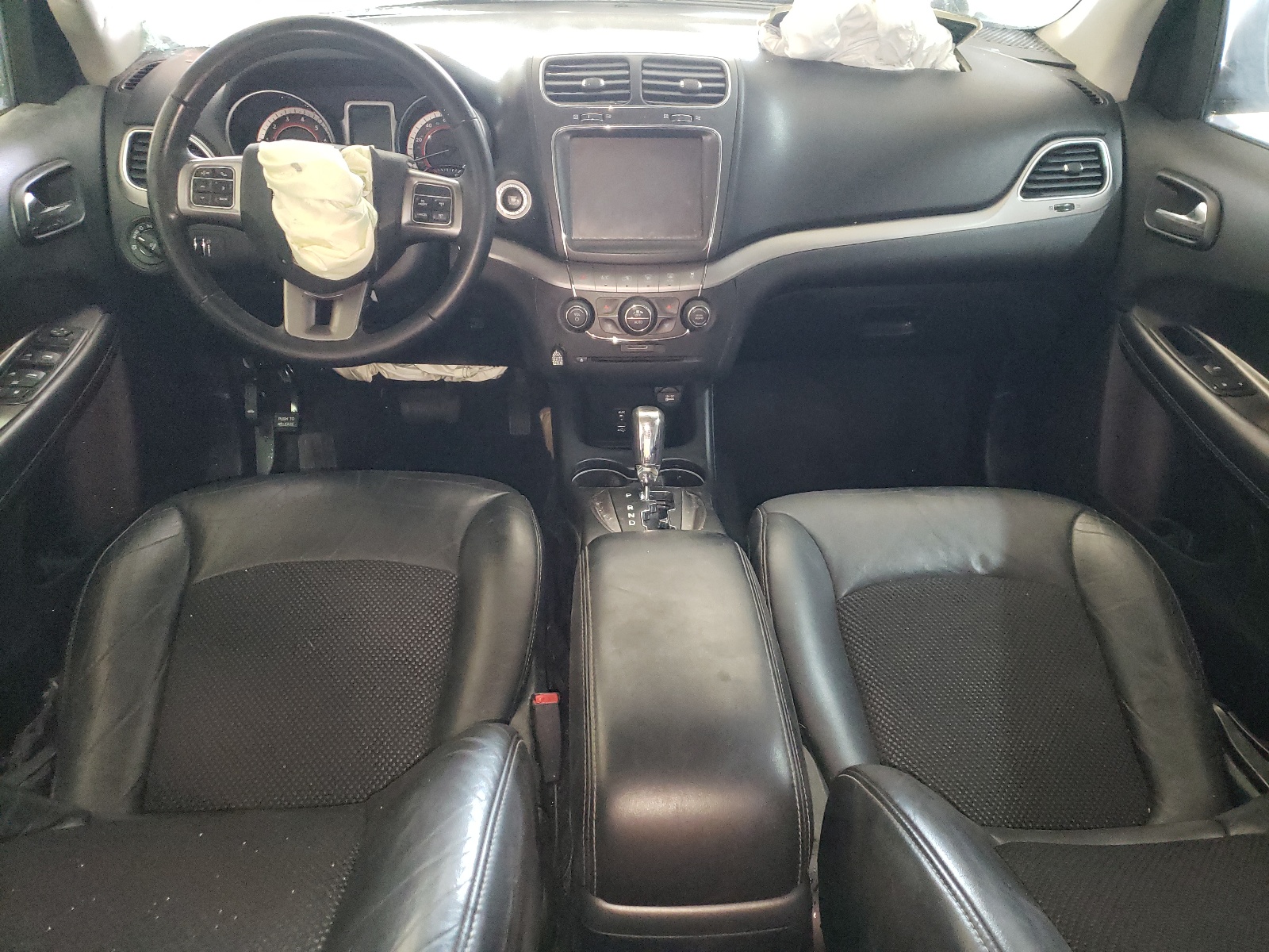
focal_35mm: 26
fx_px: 953
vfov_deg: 53.1
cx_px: 634
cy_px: 476
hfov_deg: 67.3
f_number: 1.5
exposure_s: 1/25
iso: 717
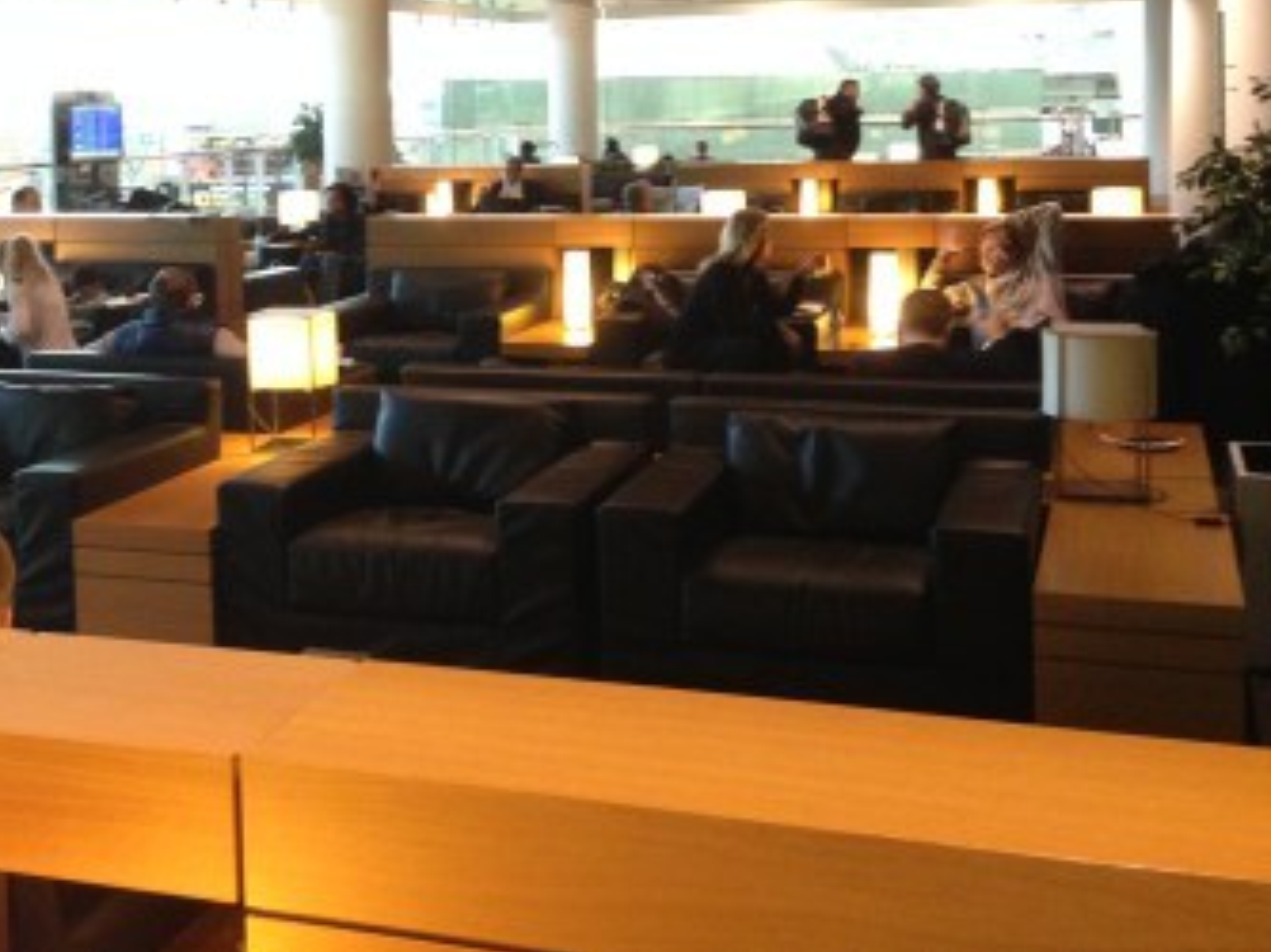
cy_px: 223
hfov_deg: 37.1
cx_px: 426
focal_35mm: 51
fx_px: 1871
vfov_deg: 28.1
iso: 320
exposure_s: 1/20
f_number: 2.4
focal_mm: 4.12
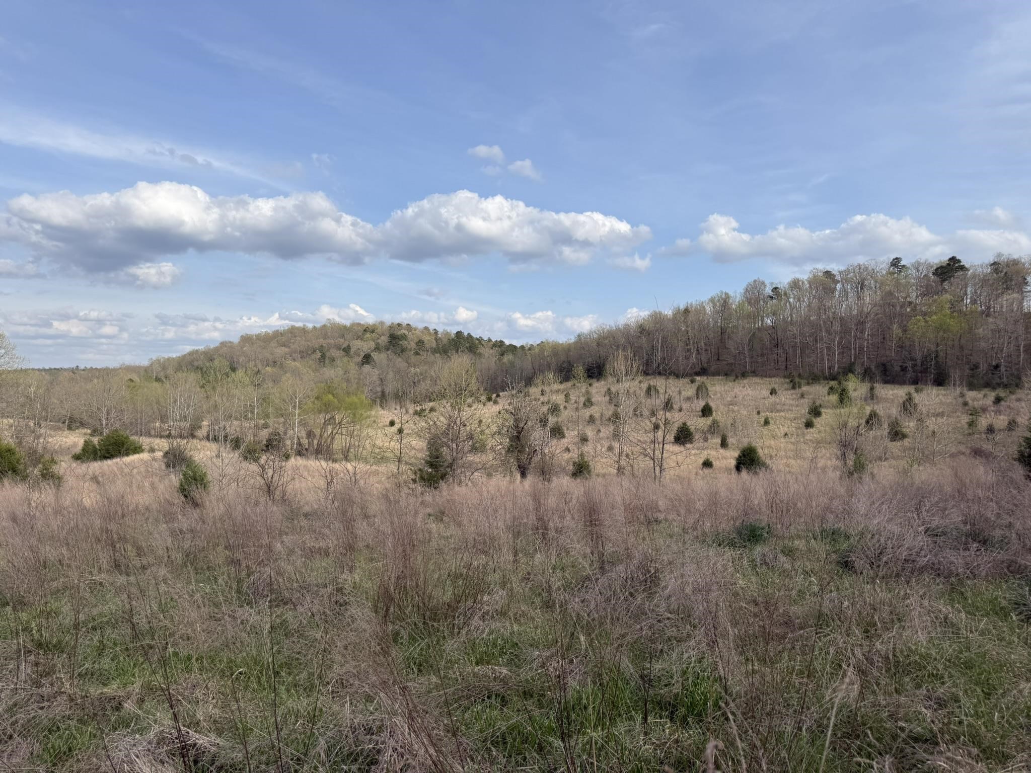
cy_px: 386
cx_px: 516
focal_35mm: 24
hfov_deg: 71.6
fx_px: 715
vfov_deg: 56.8
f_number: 1.78
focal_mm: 6.76
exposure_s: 1/3584
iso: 80
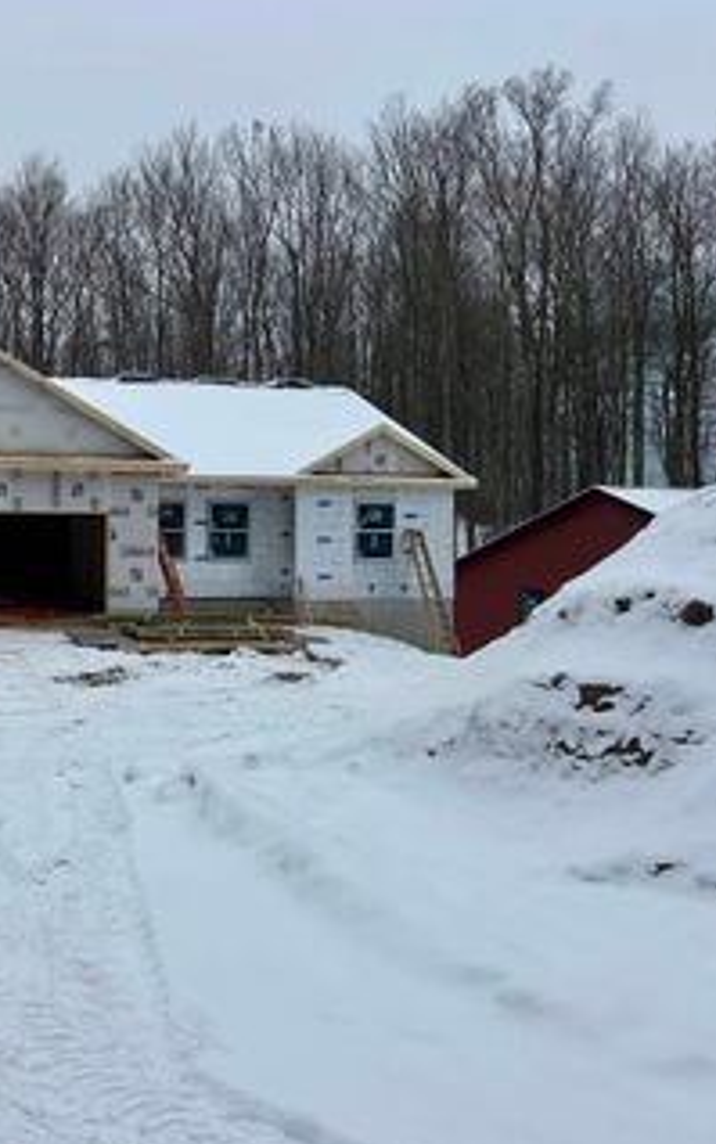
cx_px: 4
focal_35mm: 40
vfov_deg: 49.3
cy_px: 549
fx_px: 1248
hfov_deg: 29.9
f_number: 1.78
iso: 80
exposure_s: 1/4348
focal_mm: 6.86
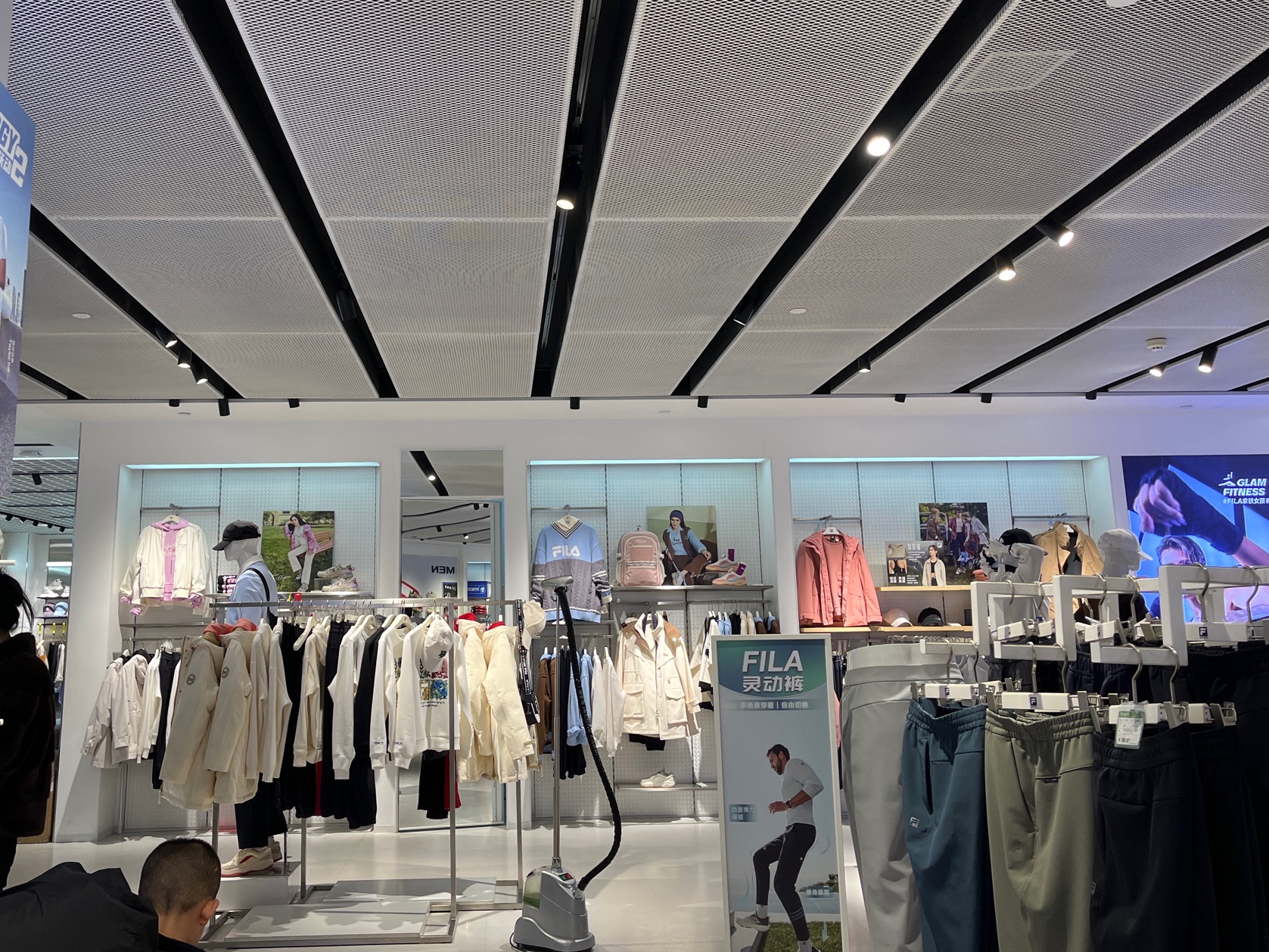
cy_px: 407
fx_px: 1137
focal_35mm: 31
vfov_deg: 45.3
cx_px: 540
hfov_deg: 58.1
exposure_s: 1/100
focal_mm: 5.1
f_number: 1.6
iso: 64
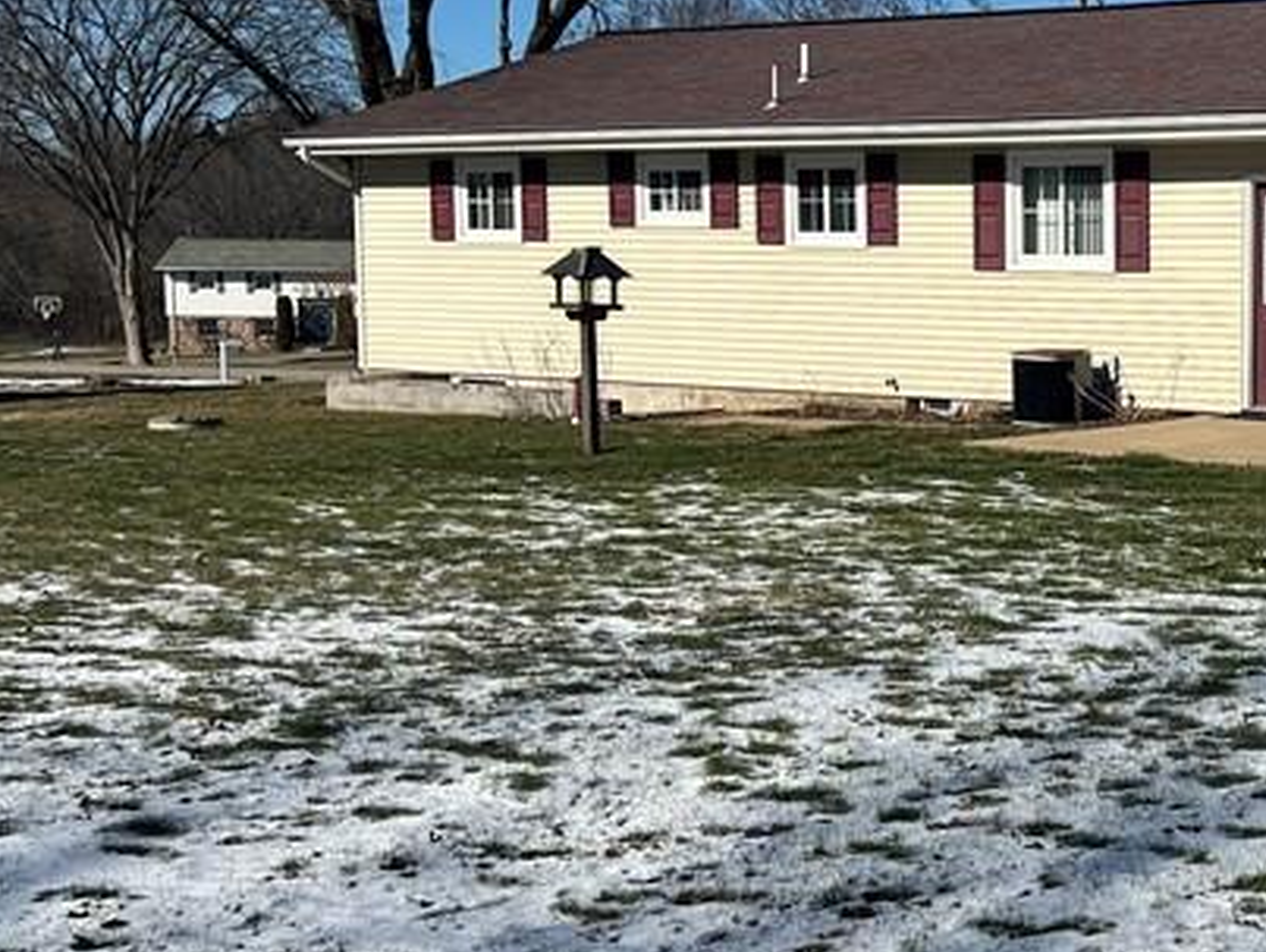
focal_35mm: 66
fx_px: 2416
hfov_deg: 27.3
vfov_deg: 22.3
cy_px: 522
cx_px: 1326
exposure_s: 1/8000
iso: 50
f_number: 1.5
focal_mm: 5.7
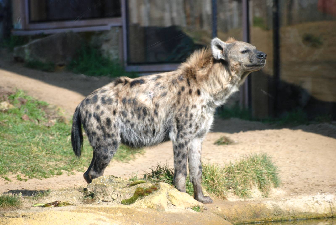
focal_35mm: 360
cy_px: 112
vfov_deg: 3.8
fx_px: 3364
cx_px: 168
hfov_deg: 5.7
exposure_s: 1/500
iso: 220
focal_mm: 240
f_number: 5.3
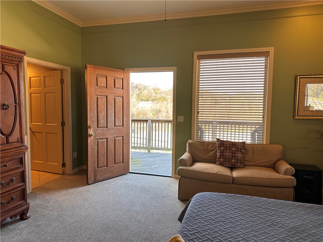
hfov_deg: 71.6
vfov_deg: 56.8
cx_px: 162
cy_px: 121
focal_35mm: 24
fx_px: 224
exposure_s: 1/121
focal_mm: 6.86
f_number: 1.78
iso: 64
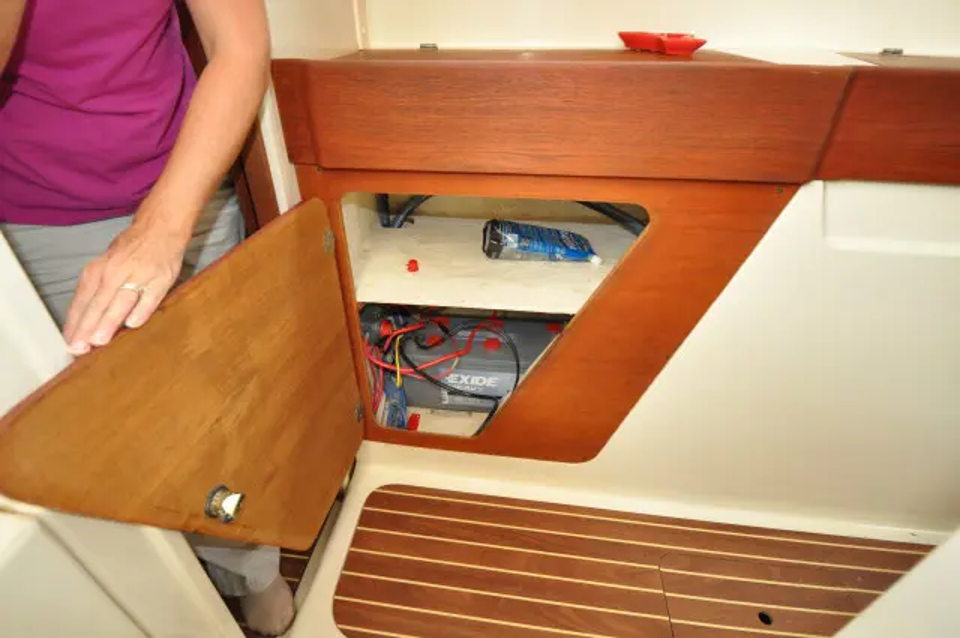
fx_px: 439
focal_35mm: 16
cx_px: 480
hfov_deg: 95.1
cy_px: 319
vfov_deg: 71.9
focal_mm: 11
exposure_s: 1/60
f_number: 3.5
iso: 800
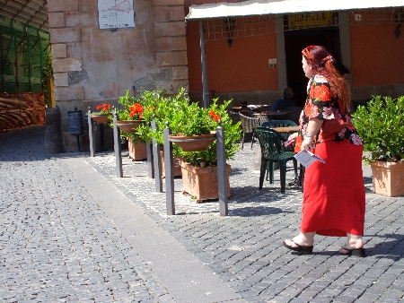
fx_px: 736
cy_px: 152
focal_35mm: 63
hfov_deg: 30.7
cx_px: 202
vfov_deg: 23.3
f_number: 6.3
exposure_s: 1/154
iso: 50
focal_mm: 12.95
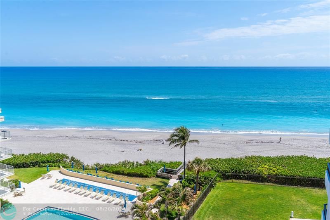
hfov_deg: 63.7
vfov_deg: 44.9
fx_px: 266
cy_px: 110
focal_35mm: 29
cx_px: 165
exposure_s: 1/1000
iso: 200
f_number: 8
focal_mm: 29
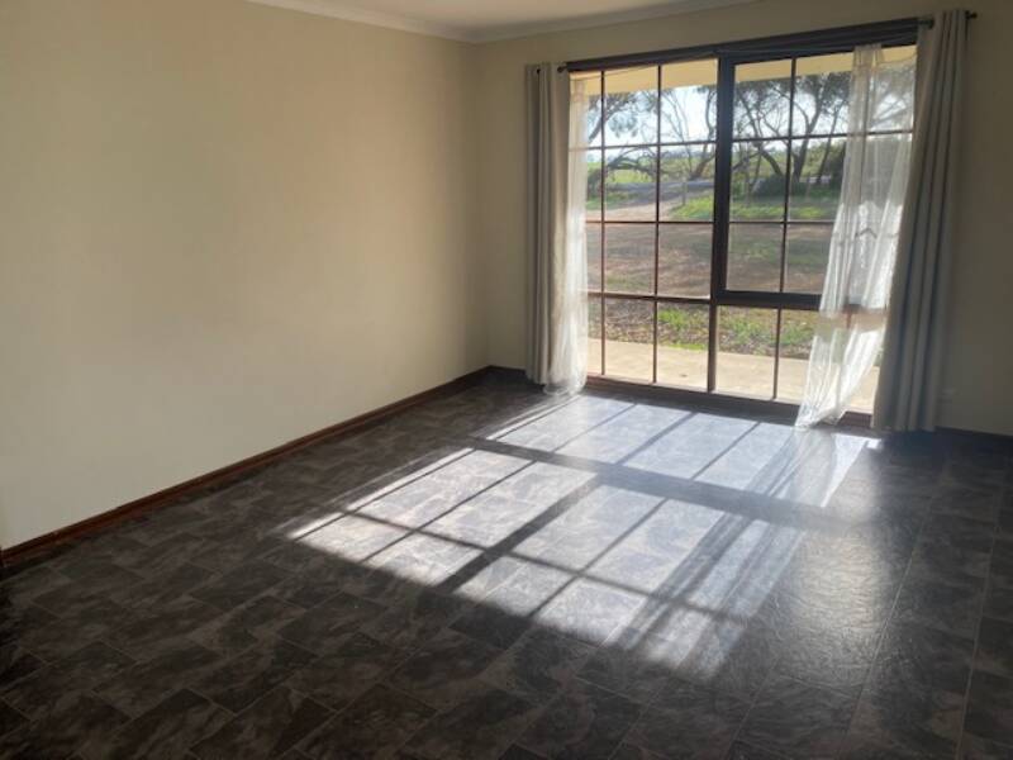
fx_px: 761
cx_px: 506
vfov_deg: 53.1
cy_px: 380
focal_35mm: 26
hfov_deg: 67.3
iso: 32
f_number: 1.8
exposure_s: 1/613
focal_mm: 4.25
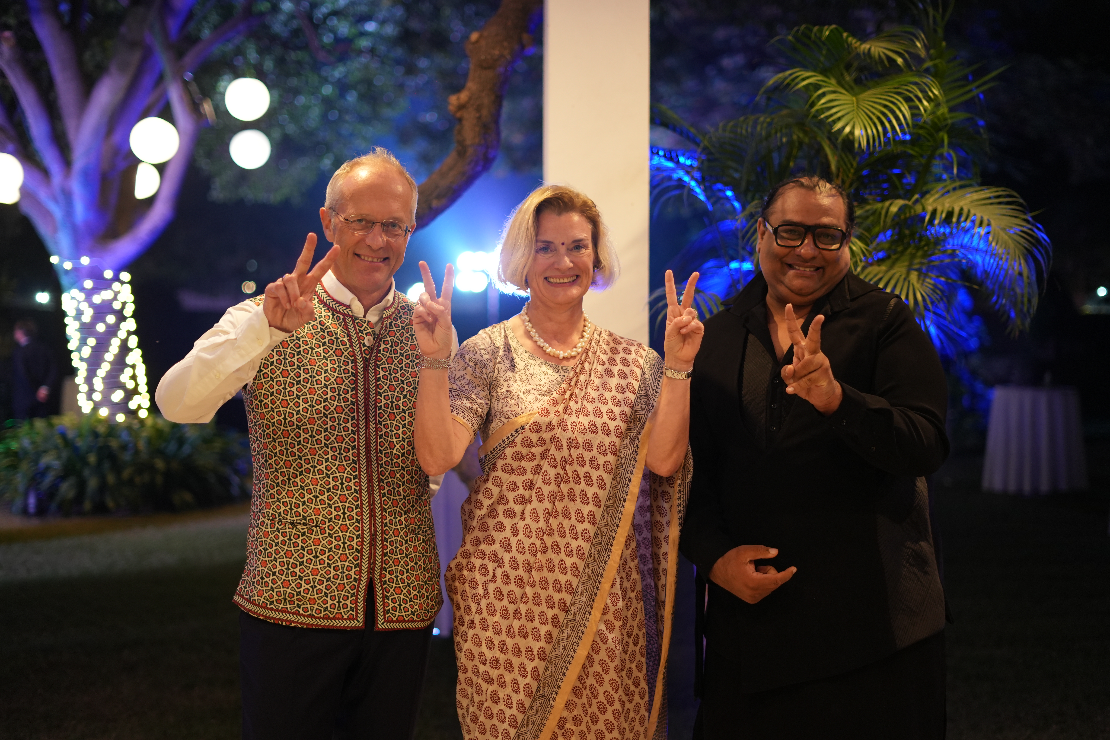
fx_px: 1542
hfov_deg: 39.6
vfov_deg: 27.0
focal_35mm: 50
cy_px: 370
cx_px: 555
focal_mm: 50
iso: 1000
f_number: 1.8
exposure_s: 1/100
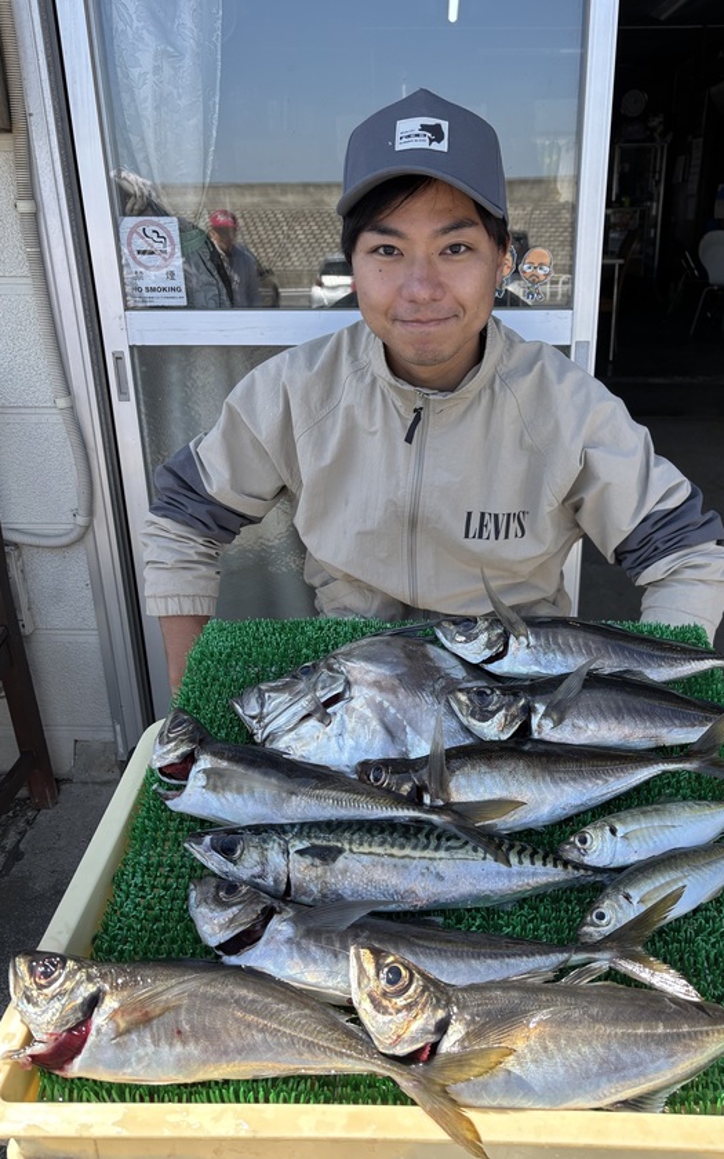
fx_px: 884
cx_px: 428
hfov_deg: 44.4
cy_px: 574
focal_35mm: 28
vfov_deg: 66.5
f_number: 1.6
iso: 50
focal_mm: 5.96
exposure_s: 1/707
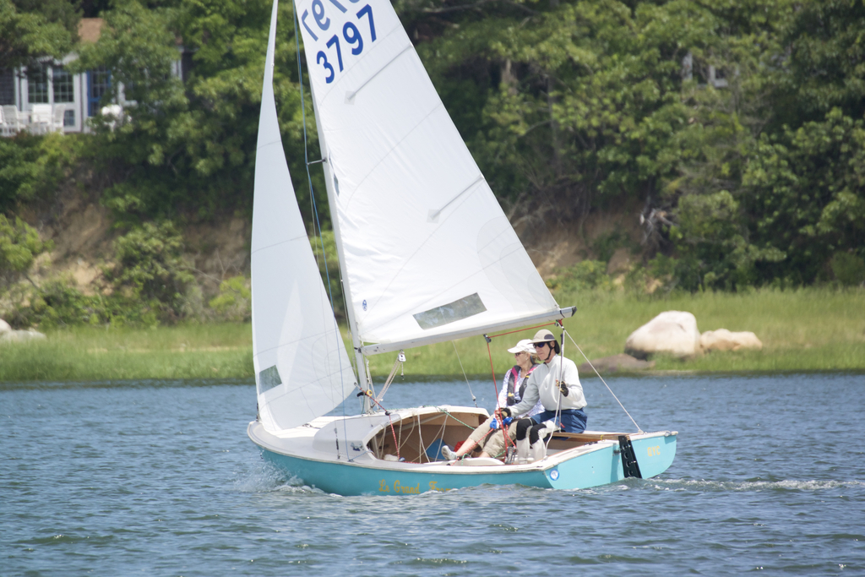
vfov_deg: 1.7
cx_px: 432
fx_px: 19464
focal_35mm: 810
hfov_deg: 2.5
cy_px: 288
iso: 200
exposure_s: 1/500
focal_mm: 300
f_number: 5.6
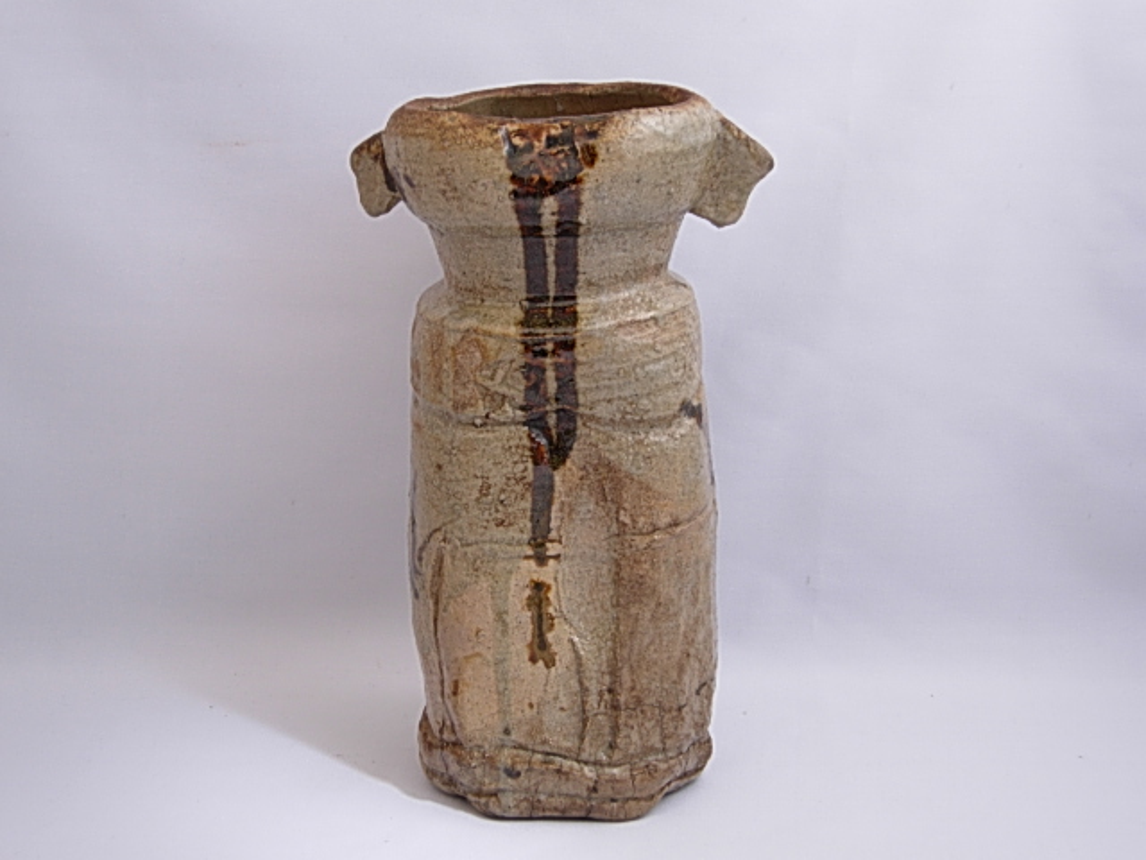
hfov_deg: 31.2
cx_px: 573
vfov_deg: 23.7
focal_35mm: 62
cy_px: 430
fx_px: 2053
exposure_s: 1/11.6
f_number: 3.5
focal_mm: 12.9
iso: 50
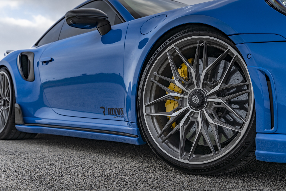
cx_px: 143
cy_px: 96
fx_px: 307
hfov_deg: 49.9
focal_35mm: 39
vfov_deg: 34.5
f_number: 4.5
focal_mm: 38.7
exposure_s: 1/160
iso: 125
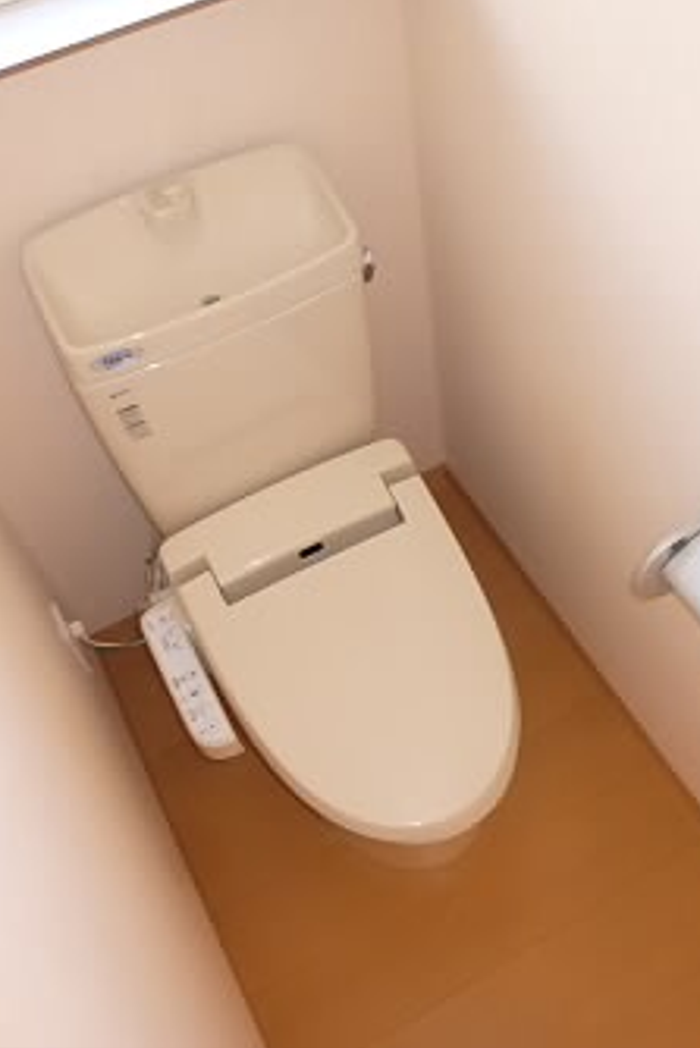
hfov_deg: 37.6
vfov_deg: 54.4
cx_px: 449
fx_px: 1020
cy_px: 522
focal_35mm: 35
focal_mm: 4.5
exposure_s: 1/60
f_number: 3.1
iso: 640
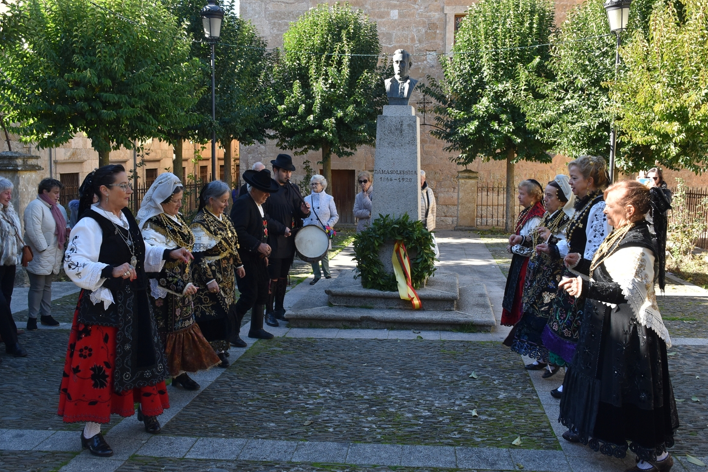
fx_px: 698
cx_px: 348
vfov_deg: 37.3
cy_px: 232
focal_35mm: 36
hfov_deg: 53.8
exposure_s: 1/200
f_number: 7.1
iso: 400
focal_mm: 23
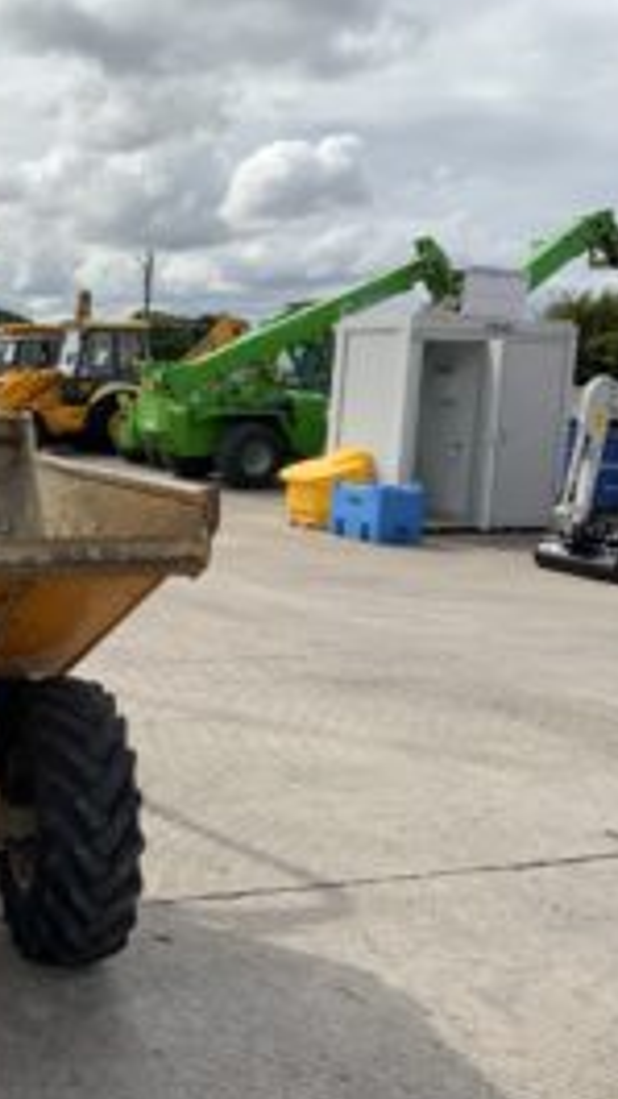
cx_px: -41
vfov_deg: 47.4
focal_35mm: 43
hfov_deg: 25.9
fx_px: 1253
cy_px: 552
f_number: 1.8
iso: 16
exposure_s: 1/2427
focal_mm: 3
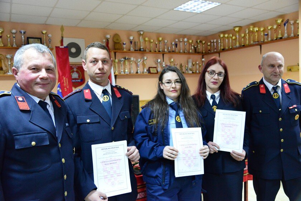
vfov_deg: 42.3
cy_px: 100
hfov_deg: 60.3
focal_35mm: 31
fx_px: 259
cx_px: 150
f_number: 4
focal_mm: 31
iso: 6400
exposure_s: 1/60
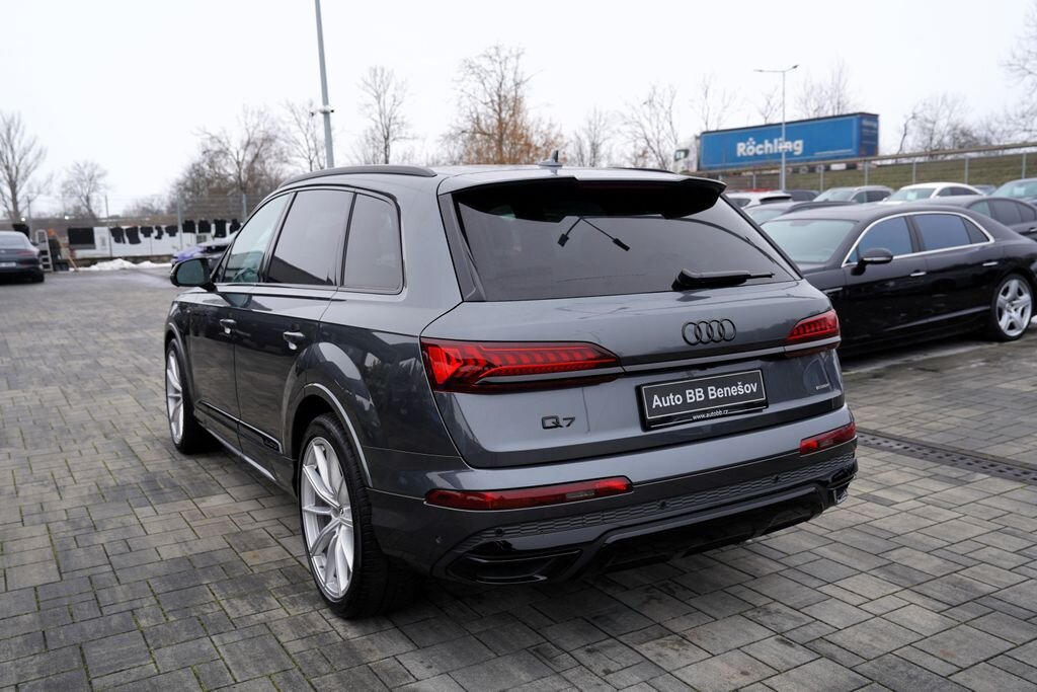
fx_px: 922
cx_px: 518
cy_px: 346
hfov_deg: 58.7
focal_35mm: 32
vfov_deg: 41.1
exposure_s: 1/100
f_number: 4.5
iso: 100
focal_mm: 32
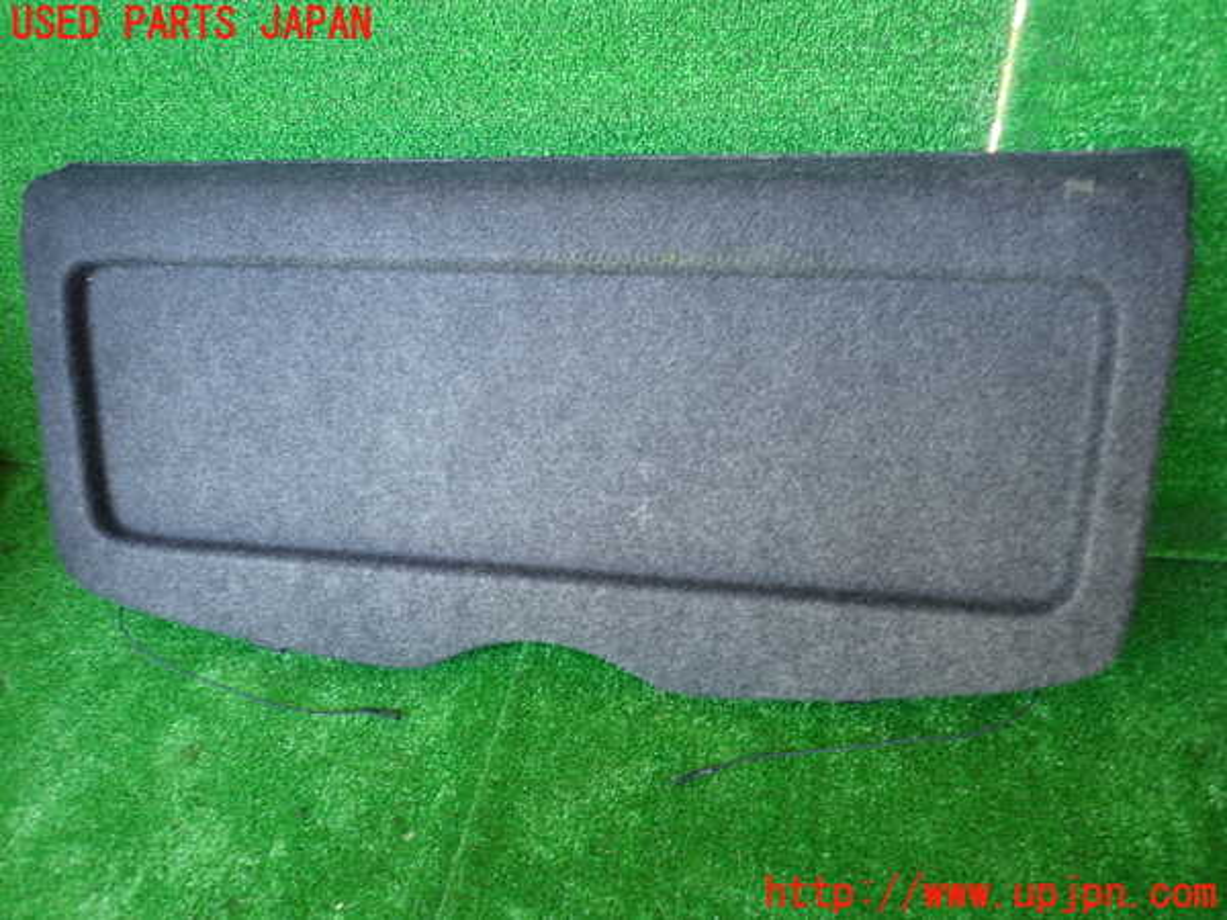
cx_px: 614
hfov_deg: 69.4
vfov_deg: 54.9
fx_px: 886
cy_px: 460
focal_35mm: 25
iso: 200
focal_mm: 4.5
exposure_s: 1/30
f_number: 2
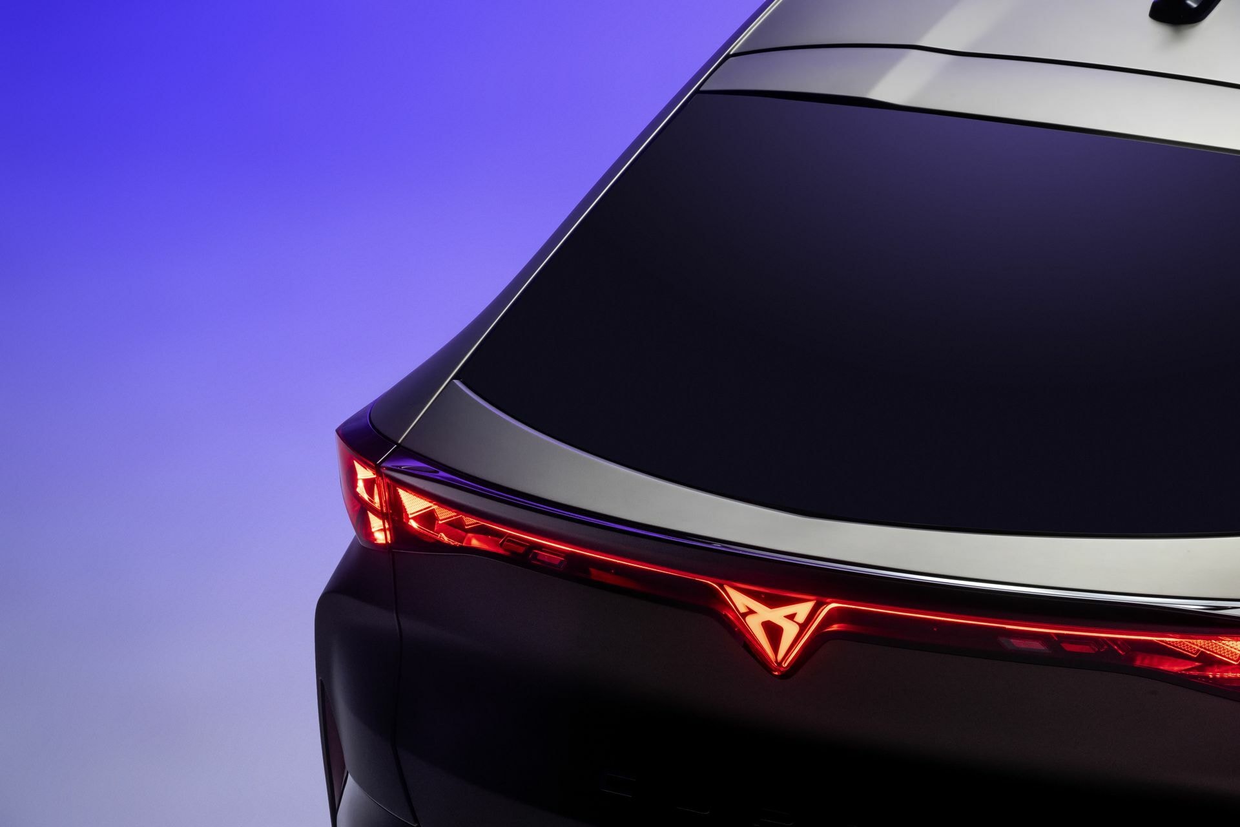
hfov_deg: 10.3
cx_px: 620
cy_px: 414
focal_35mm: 200
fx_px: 6888
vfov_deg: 6.9
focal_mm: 200
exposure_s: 1/4
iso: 1000
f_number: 16
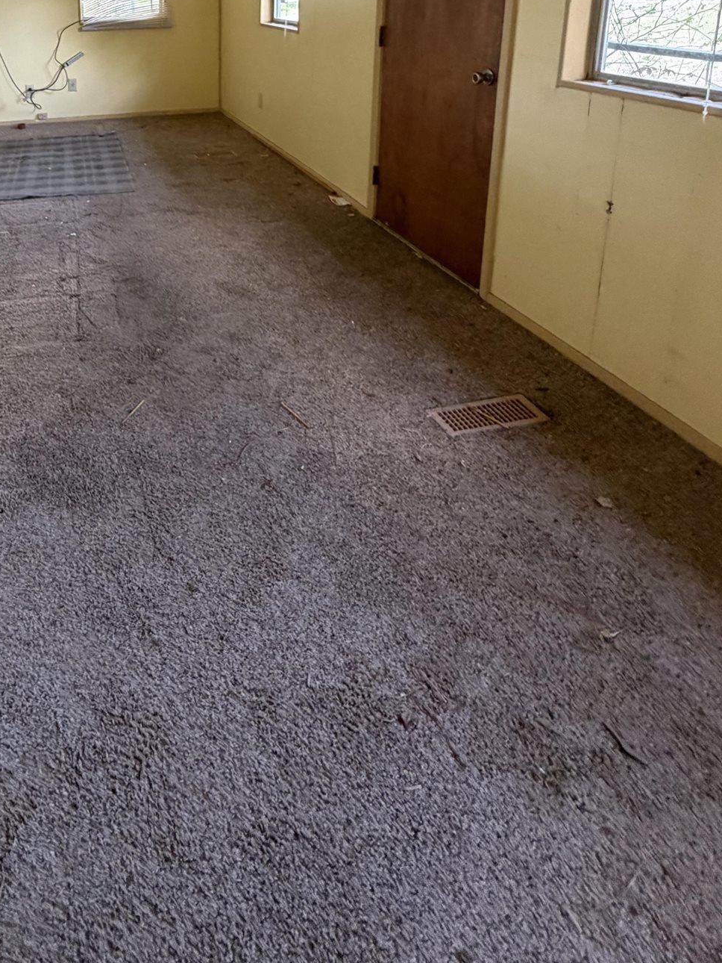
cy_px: 145
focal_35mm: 25
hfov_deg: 50.9
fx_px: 695
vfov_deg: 61.4
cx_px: 128
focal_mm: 2.22
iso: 320
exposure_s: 1/73
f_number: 2.2
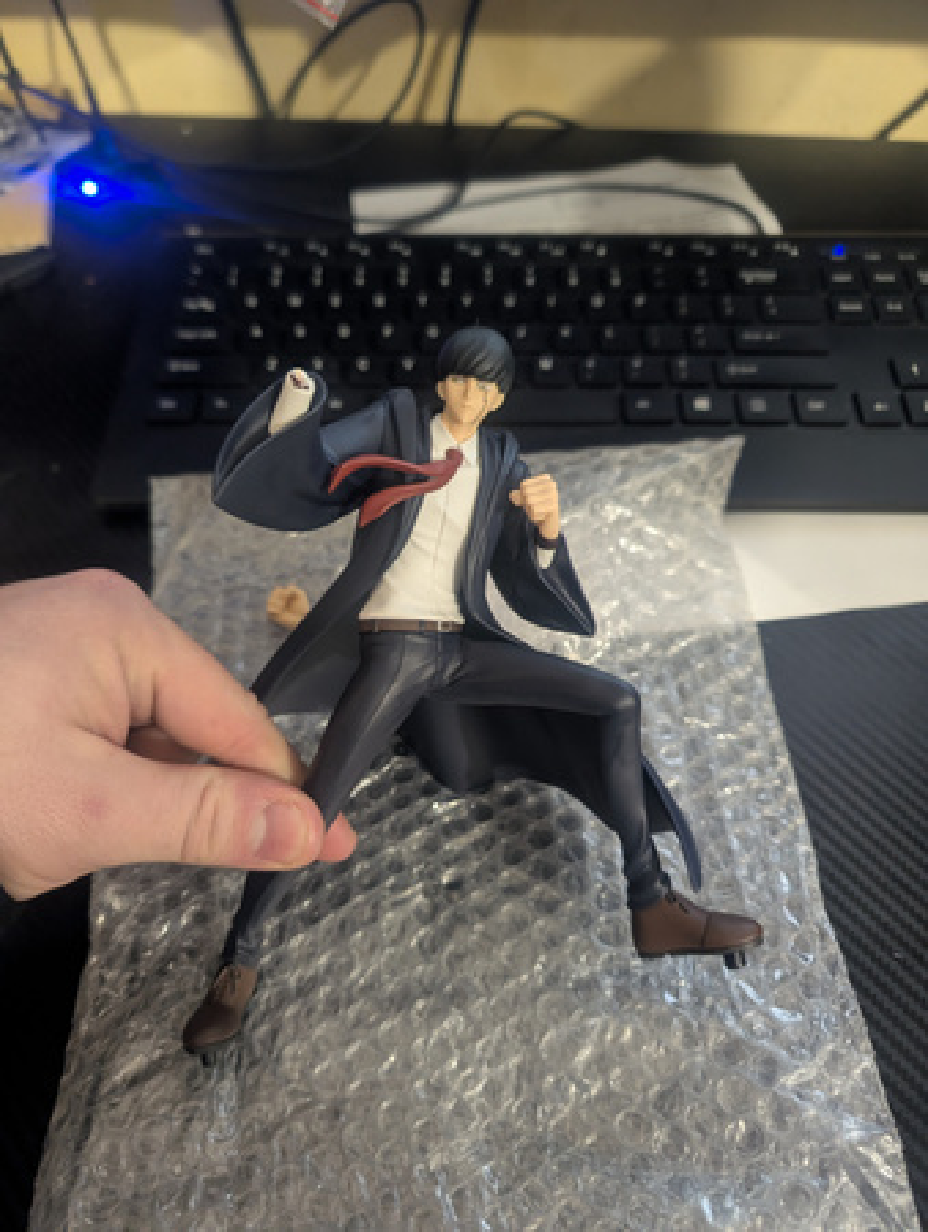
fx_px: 855
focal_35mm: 24
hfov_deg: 57.0
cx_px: 464
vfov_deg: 71.5
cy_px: 616
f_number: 1.68
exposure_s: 1/33.5
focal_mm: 6.9
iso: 407
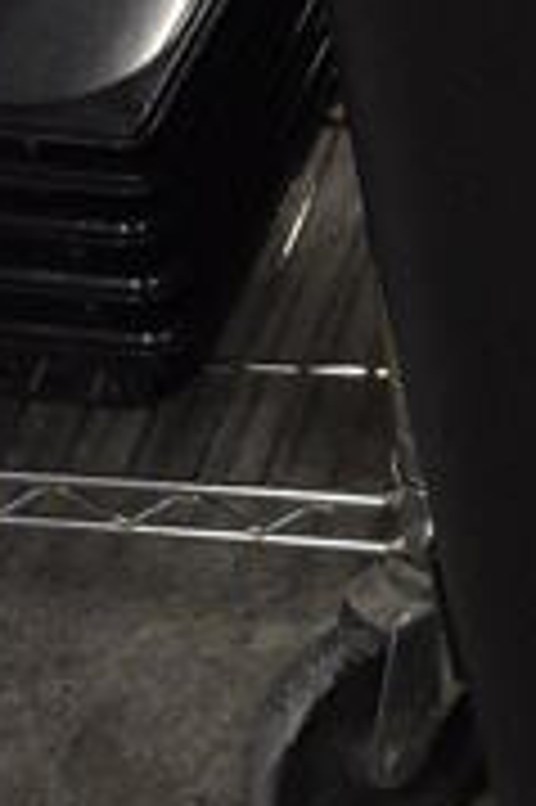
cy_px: -579
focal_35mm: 138
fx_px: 3088
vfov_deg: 13.5
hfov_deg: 8.9
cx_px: 1315
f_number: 3.5
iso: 2800
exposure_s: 1/125
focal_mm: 18
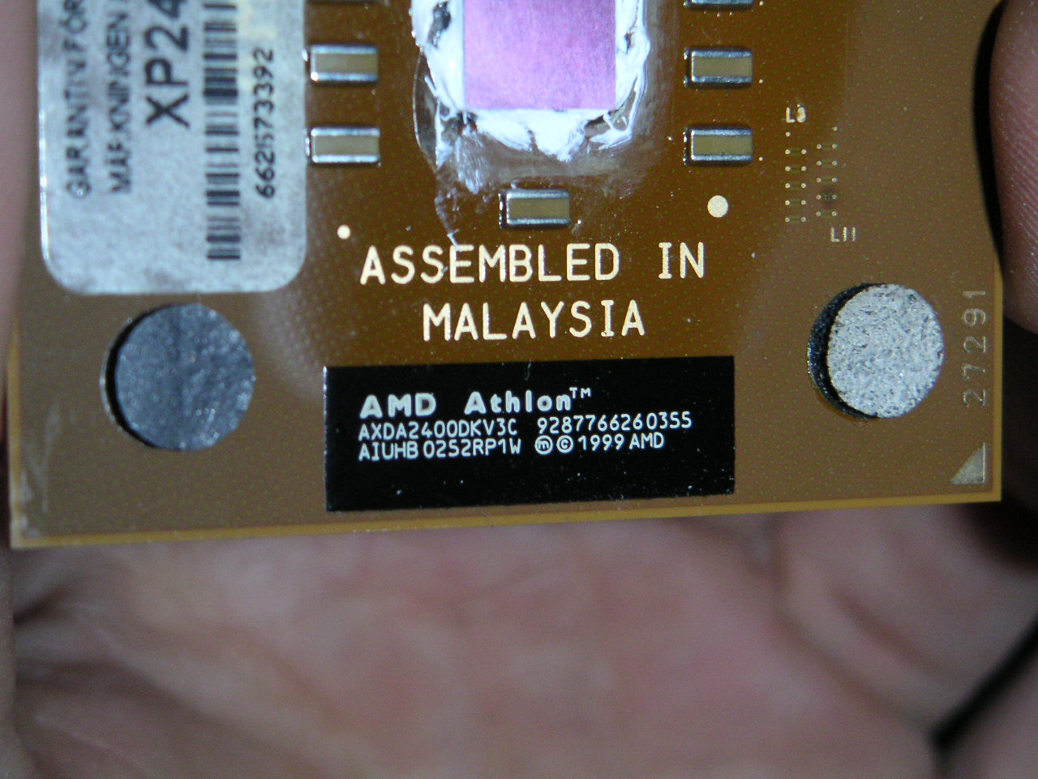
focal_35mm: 111
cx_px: 519
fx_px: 3328
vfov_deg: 13.3
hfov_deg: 17.7
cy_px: 390
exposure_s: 1/111
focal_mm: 17.1
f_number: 8
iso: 160
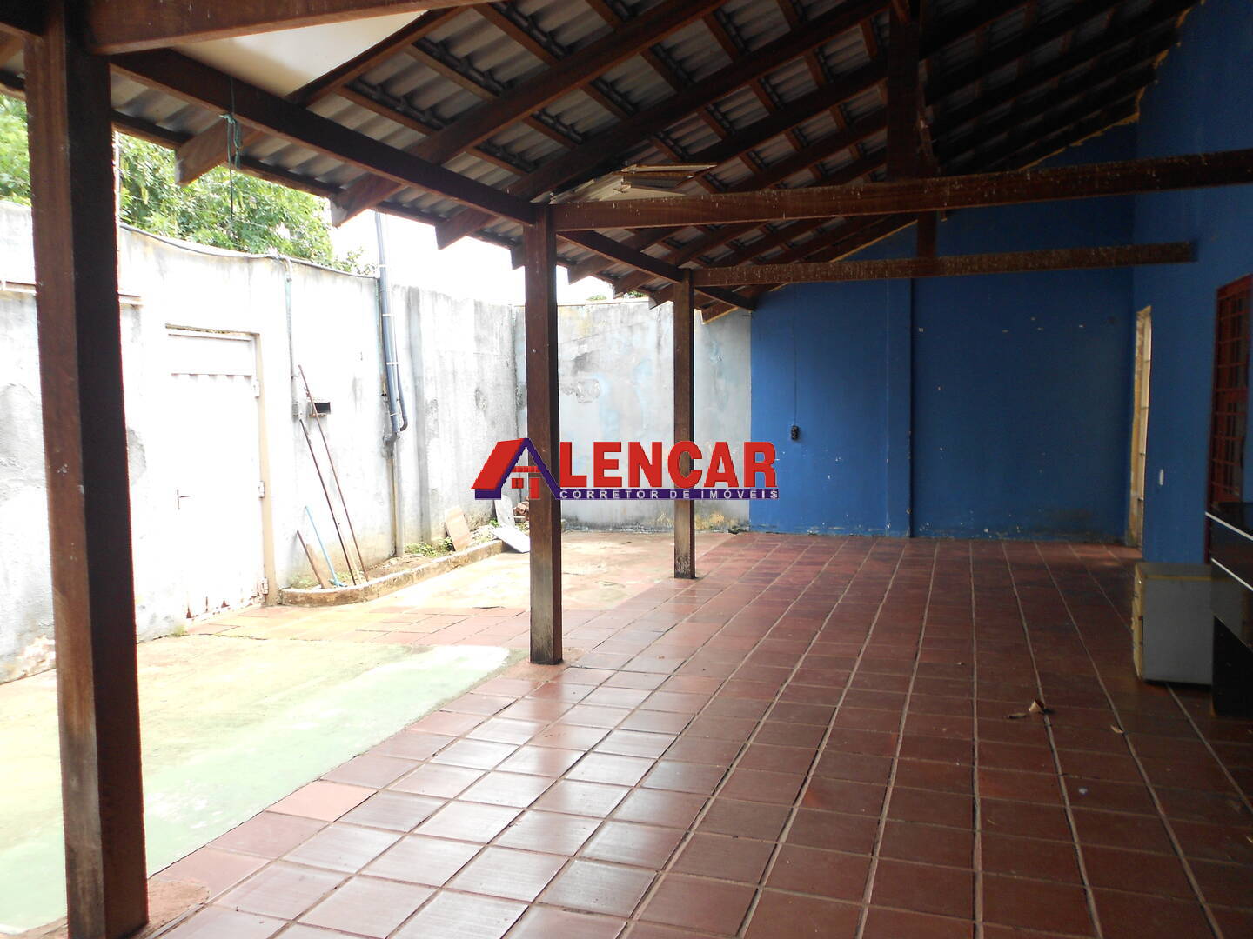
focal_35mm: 26
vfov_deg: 53.1
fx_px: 941
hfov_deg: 67.3
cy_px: 470
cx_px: 626
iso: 80
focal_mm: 4.6
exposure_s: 1/100
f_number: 3.2
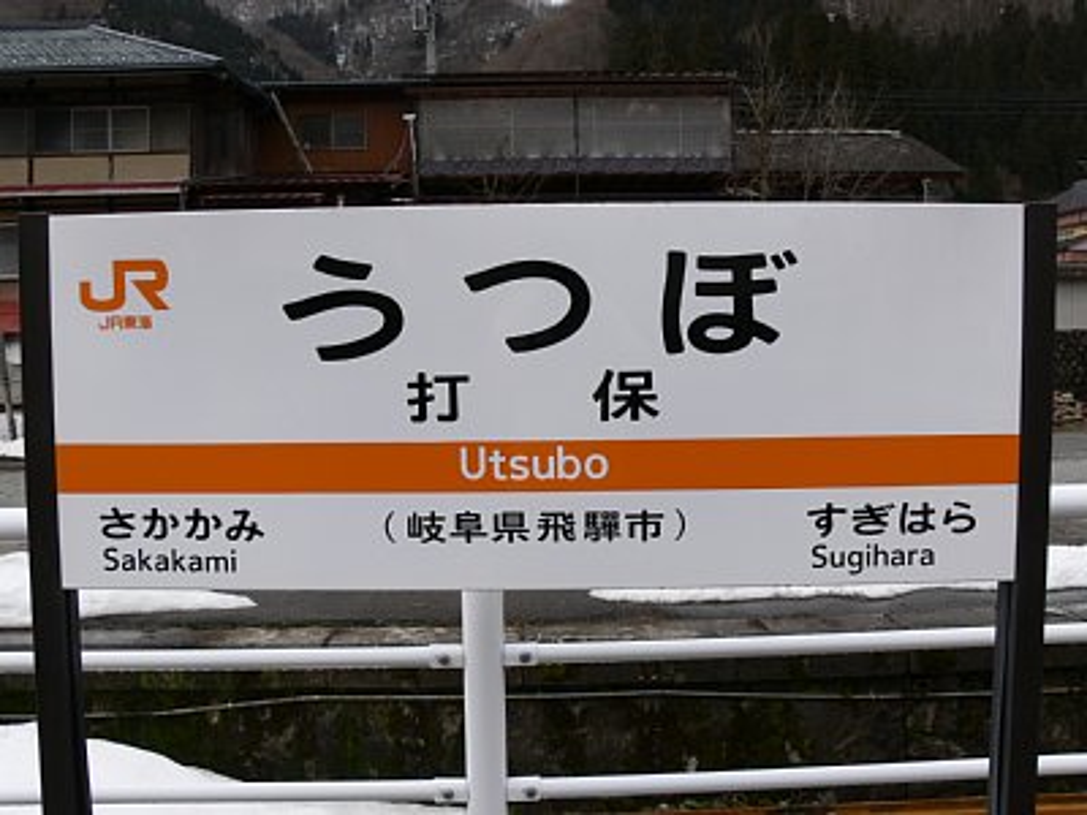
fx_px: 1099
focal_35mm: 35
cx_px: 544
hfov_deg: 52.6
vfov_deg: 40.7
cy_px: 408
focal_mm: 7.4
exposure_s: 1/250
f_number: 5.6
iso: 80
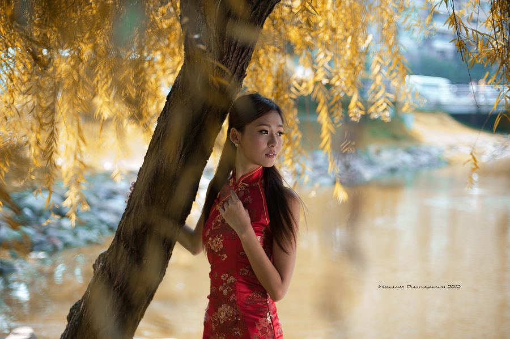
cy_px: 170
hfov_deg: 39.6
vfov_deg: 26.9
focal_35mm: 50
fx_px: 708
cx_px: 255
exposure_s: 1/500
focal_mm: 50
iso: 100
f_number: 2
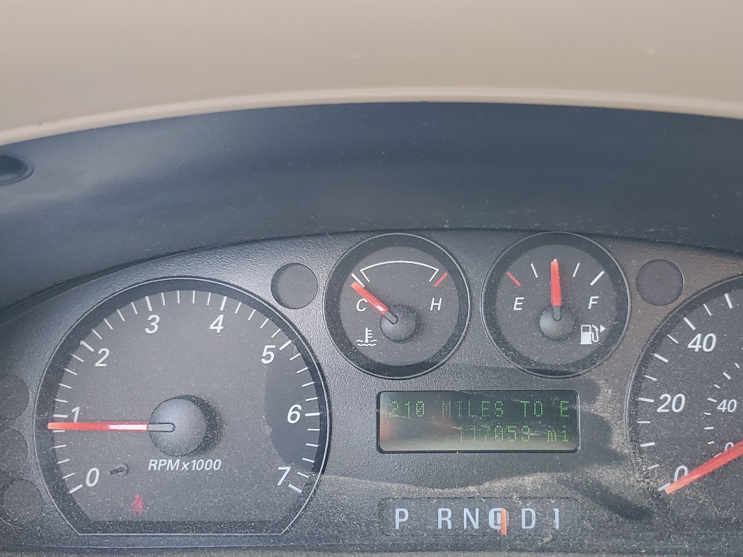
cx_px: 470
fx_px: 837
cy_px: 329
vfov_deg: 36.7
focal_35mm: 39
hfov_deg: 47.4
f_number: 1.5
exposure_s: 1/120
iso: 79
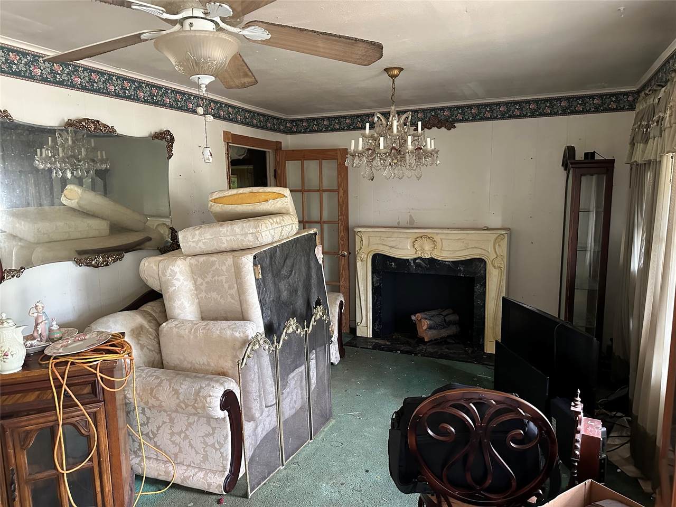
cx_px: 338
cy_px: 254
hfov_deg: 71.6
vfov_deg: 56.8
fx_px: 469
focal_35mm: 24
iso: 640
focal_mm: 6.86
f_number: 1.78
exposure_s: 1/60
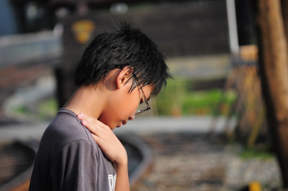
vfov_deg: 5.5
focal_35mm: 248
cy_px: 96
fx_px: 1977
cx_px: 144
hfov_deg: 8.3
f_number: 5.3
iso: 800
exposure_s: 1/1250
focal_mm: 165
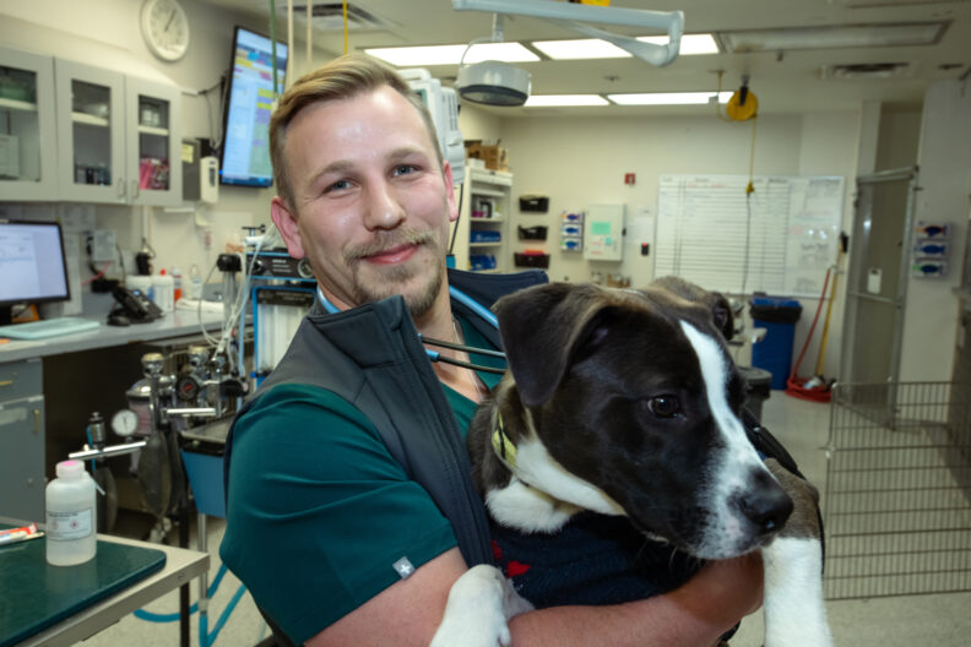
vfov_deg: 41.1
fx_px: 863
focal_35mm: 32
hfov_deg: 58.7
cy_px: 324
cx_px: 486
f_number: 9
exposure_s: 1/50
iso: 1600
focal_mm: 32
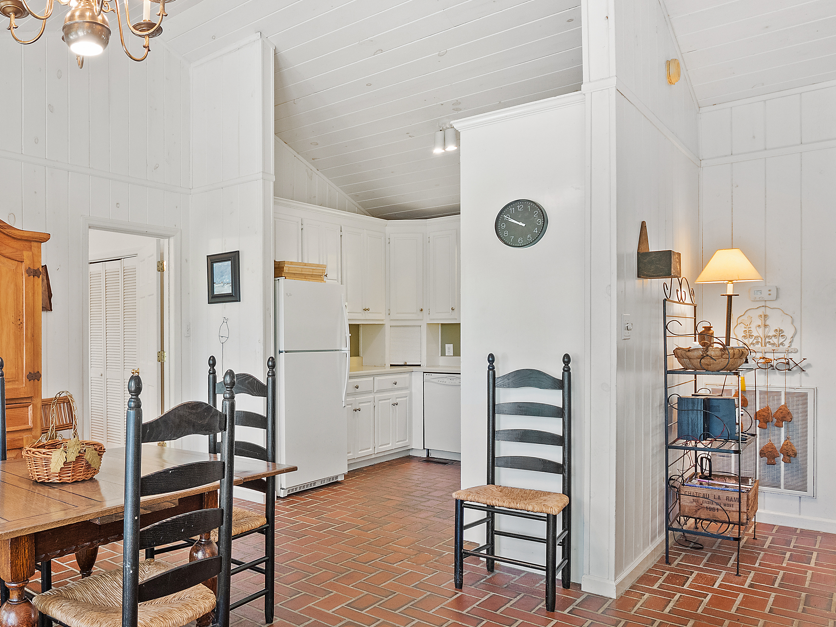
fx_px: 604
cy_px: 369
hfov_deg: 65.1
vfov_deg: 54.6
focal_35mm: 25
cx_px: 207
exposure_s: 1/5
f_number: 5.6
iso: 400
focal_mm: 8
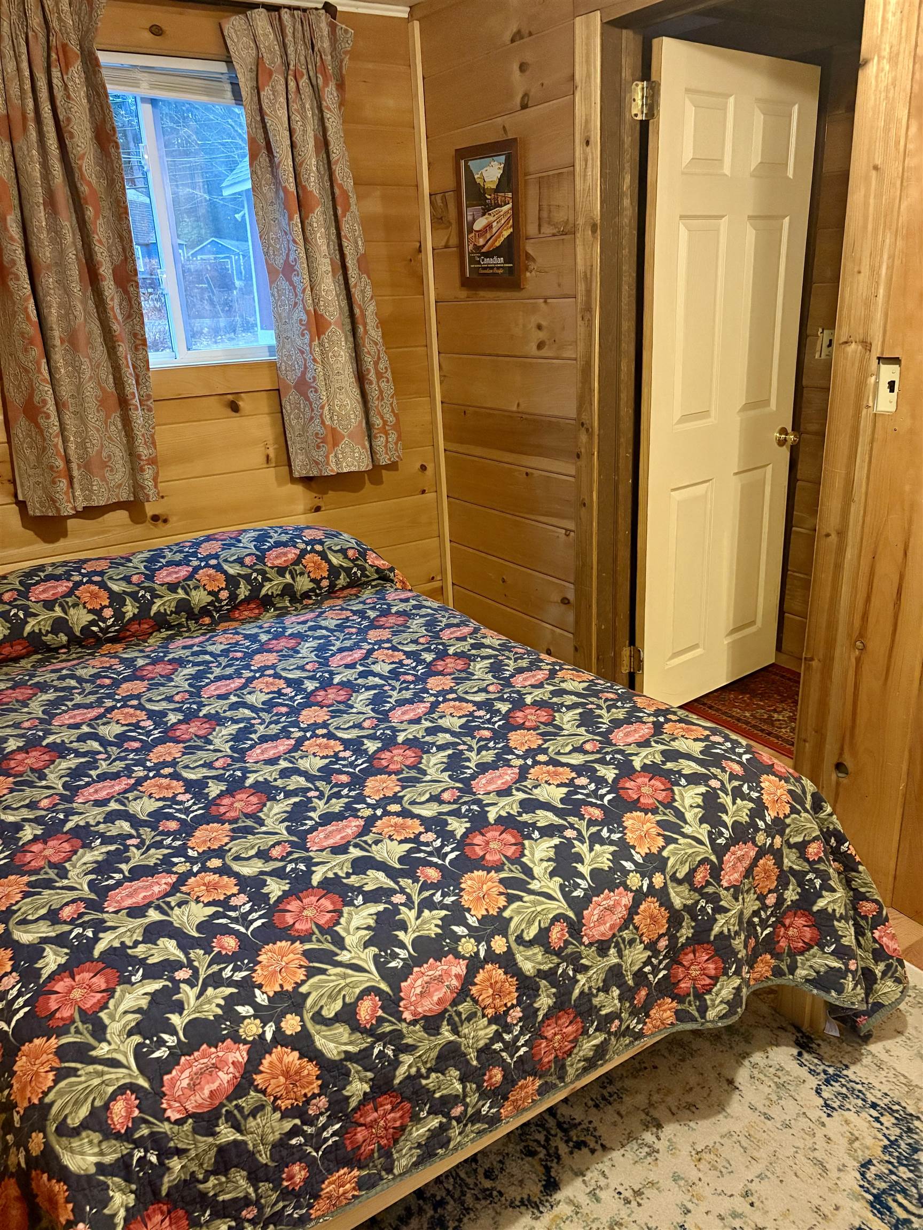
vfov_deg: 67.3
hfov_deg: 53.1
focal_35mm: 26
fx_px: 924
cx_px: 462
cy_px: 615
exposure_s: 1/30
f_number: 1.6
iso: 800
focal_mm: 5.96
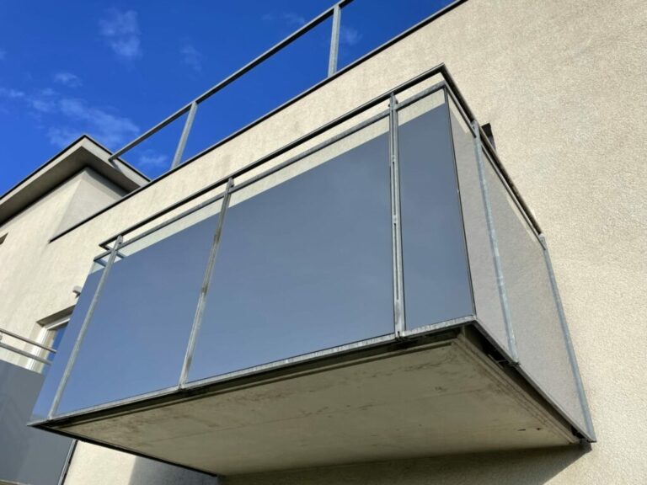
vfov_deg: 53.1
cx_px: 324
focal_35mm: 26
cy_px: 242
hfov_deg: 67.3
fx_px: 486
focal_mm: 4.2
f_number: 1.6
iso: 32
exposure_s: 1/1984
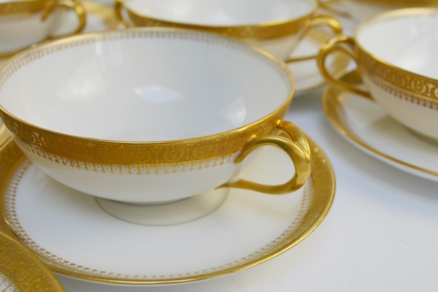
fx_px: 547
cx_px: 219
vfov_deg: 29.9
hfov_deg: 43.6
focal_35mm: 45
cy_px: 146
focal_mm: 30
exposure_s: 1/160
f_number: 6.3
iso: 200
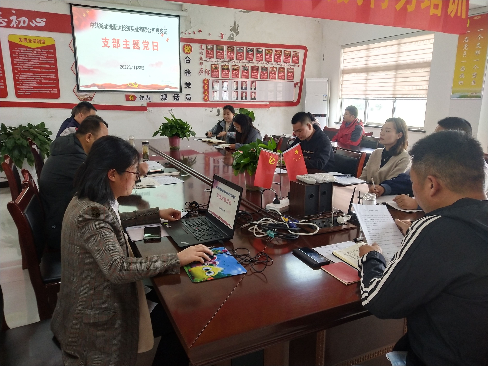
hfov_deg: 60.0
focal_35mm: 30
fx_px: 423
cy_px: 183
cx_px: 244
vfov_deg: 46.8
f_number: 1.8
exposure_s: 1/100
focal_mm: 3.95
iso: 287
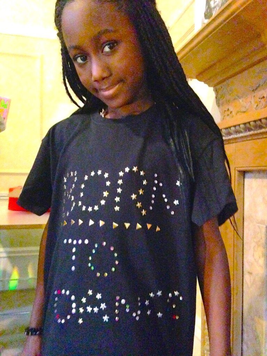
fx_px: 339
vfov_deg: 55.4
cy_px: 178
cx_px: 134
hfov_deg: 42.9
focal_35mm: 33
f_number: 2.4
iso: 2500
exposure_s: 1/15
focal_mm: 4.12
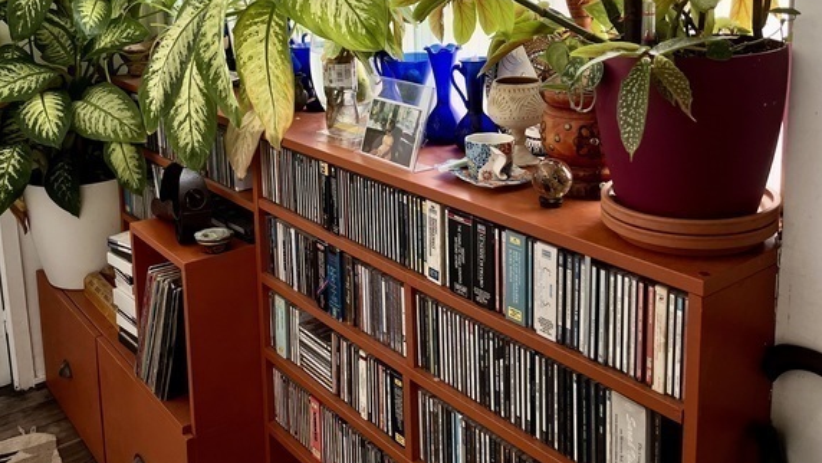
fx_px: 828
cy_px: 70
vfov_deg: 30.2
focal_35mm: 38
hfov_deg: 52.8
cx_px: 411
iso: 50
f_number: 1.6
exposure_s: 1/360
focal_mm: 5.1
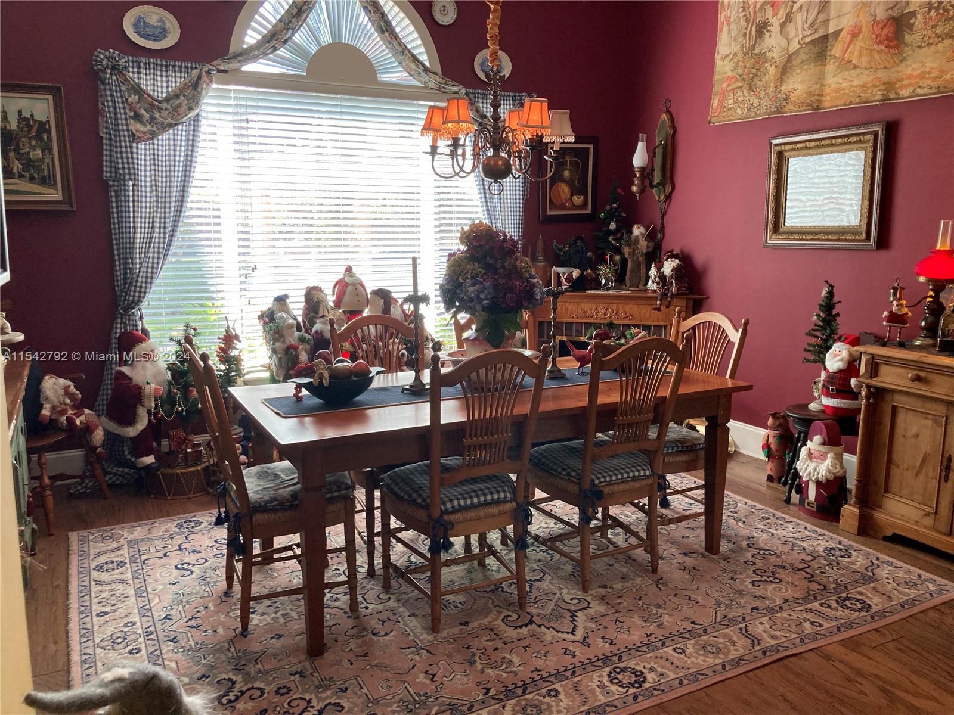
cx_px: 477
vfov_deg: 49.7
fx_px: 772
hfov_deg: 63.4
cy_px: 358
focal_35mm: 28
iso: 80
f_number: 1.8
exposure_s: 1/120
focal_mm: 3.99
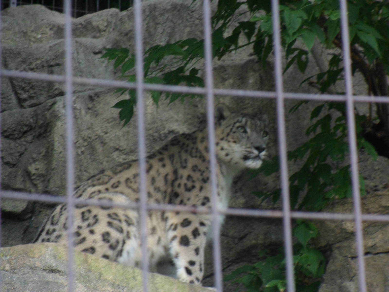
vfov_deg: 5.5
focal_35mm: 270
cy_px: 146
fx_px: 3034
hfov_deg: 7.3
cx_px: 194
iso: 160
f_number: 5.9
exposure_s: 1/60
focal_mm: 46.8
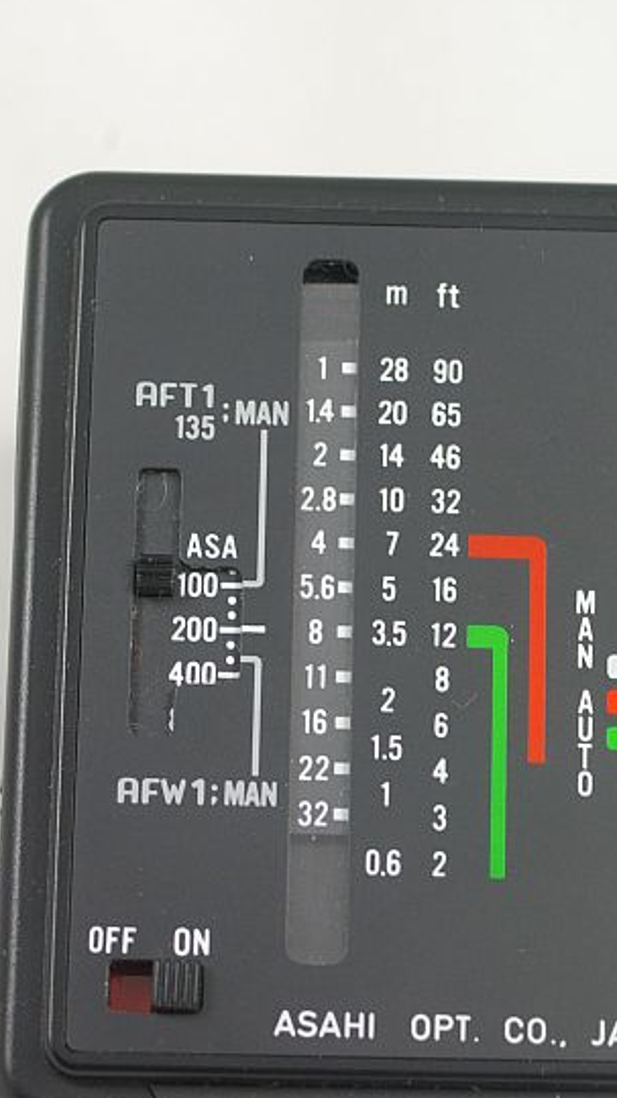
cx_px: 442
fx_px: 3288
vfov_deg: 18.9
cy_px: 711
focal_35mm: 113
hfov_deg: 10.7
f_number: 6.7
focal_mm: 50
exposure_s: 1/30
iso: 400
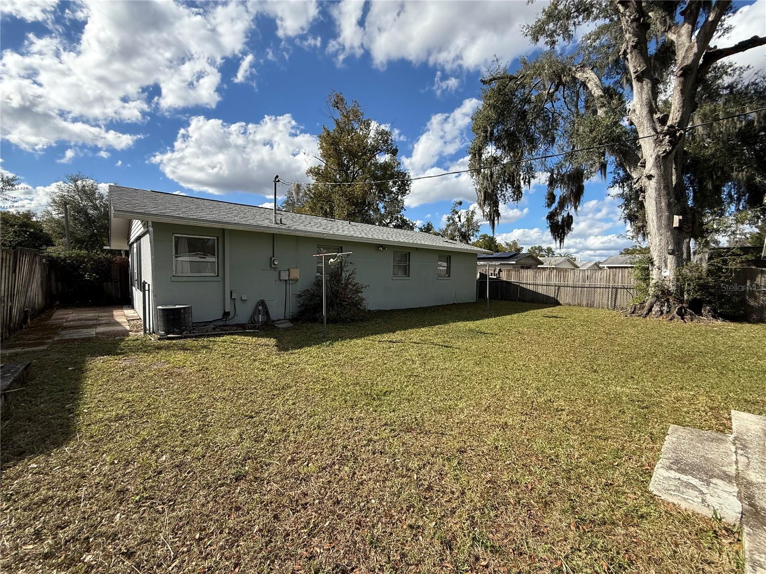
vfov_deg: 85.7
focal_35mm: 14
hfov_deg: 102.1
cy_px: 287
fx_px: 310
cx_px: 383
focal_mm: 2.22
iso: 64
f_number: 2.2
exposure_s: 1/1901
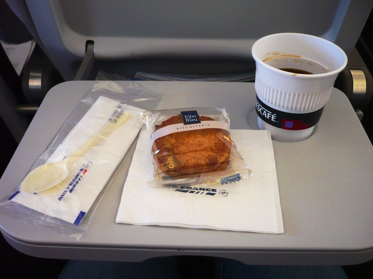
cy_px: 140
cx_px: 186
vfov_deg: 40.7
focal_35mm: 35
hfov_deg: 52.6
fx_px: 377
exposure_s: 1/30
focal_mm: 5.8
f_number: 2.8
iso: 200
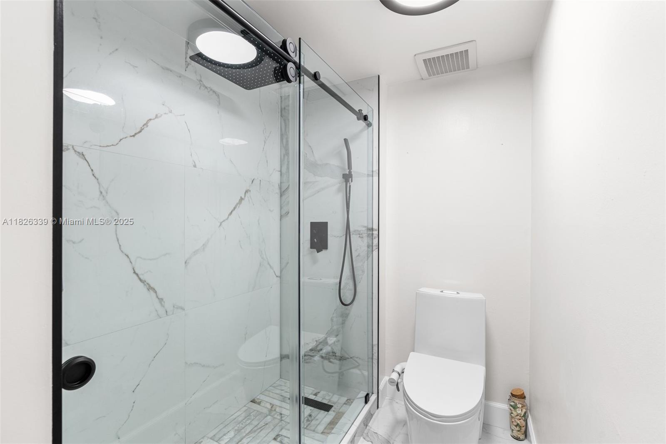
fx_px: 296
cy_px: 222
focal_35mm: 16
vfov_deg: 73.7
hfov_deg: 96.7
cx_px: 333
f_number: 8
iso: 400
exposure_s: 1/3
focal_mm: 16
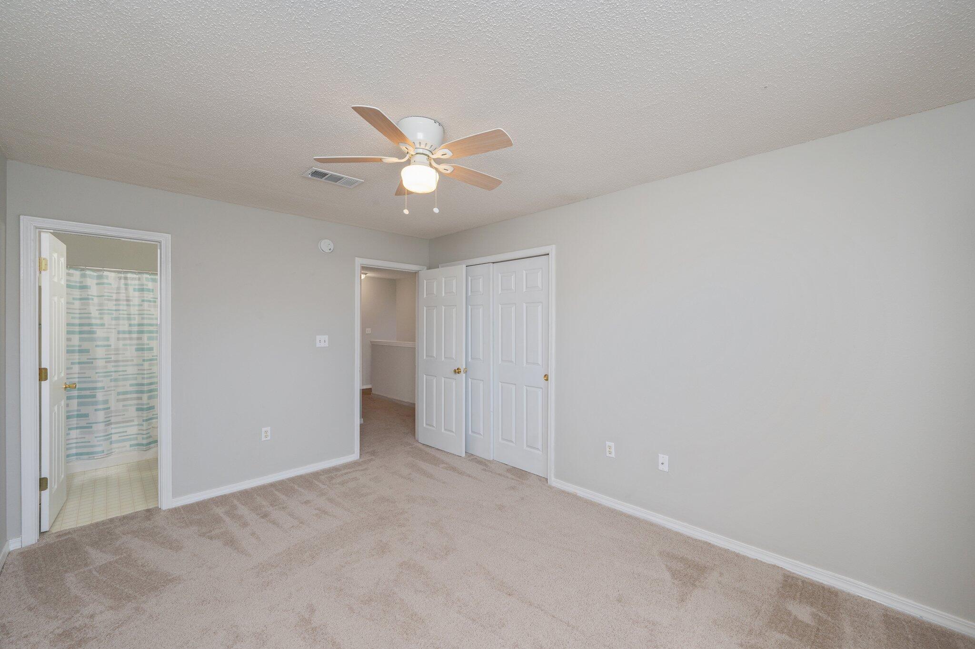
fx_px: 379
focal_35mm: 14
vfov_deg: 81.1
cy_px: 324
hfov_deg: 104.3
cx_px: 488
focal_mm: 14
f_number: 9
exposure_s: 1/30
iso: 250
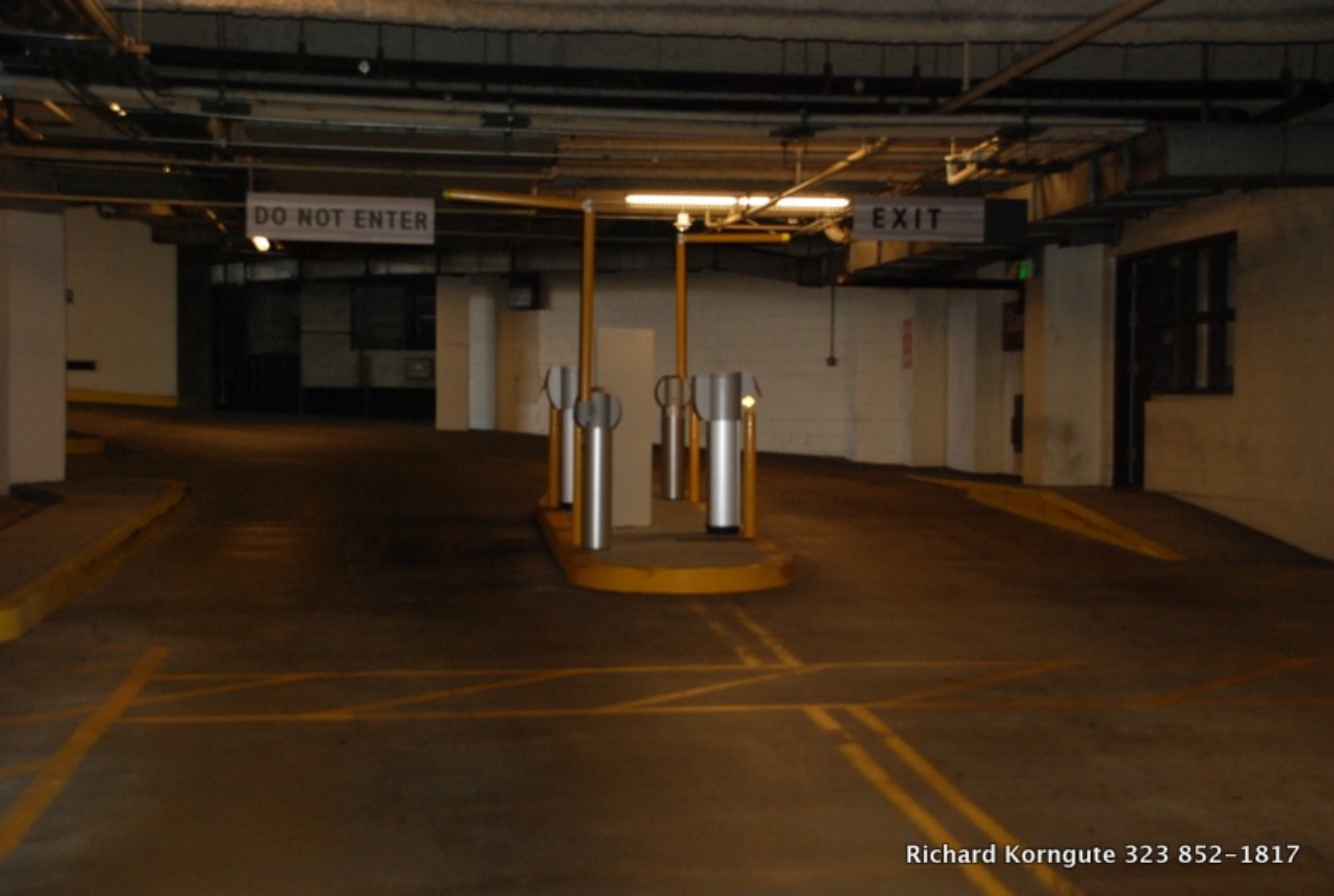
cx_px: 667
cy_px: 448
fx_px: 1949
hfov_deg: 37.8
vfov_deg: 25.9
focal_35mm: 52
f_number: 5
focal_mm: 35
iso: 800
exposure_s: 1/60
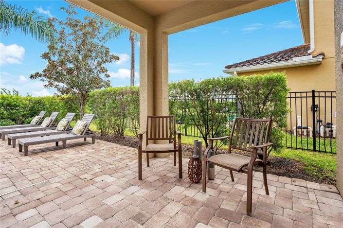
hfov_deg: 96.8
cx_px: 172
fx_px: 152
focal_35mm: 16
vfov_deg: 73.7
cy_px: 114
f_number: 5.6
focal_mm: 16
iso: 100
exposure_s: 1/125
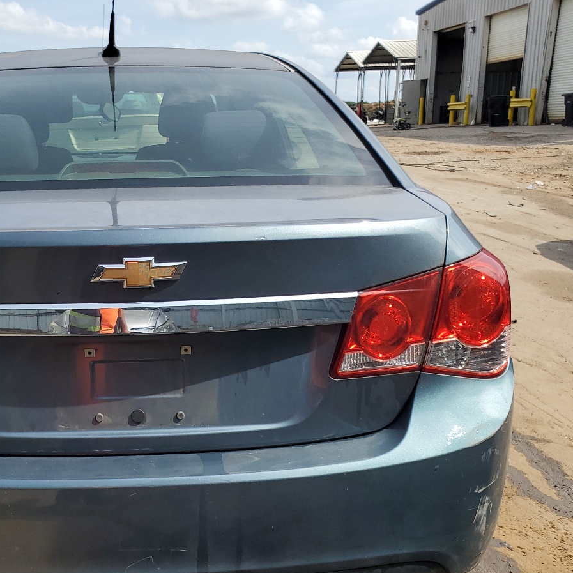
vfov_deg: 40.9
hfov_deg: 39.6
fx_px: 768
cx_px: 128
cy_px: 316
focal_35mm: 41
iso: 50
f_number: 1.5
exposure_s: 1/1667
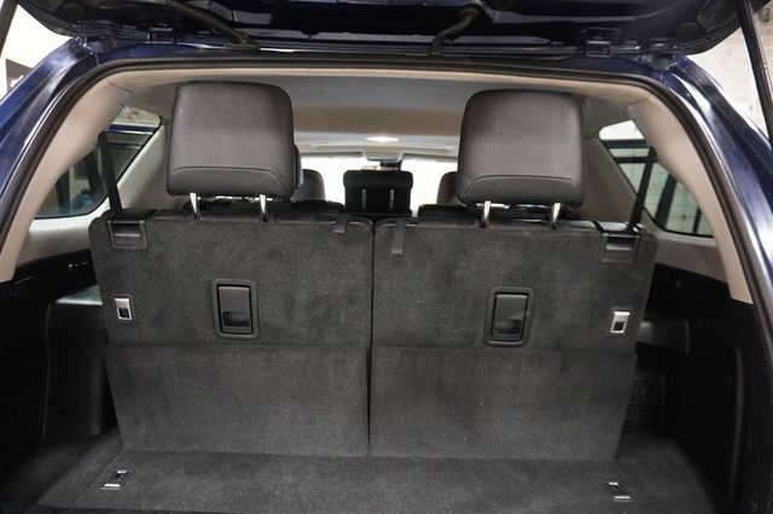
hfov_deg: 73.8
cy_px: 257
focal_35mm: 24
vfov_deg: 53.1
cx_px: 386
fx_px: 515
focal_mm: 16
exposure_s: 1/30
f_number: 3.5
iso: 6400
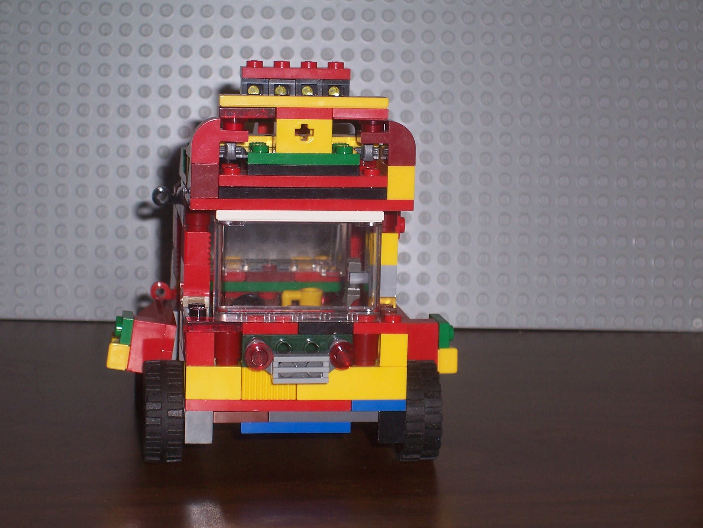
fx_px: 2071
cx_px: 352
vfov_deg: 14.5
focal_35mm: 102
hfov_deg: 19.3
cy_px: 264
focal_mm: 16.8
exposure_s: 1/90
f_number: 4.6
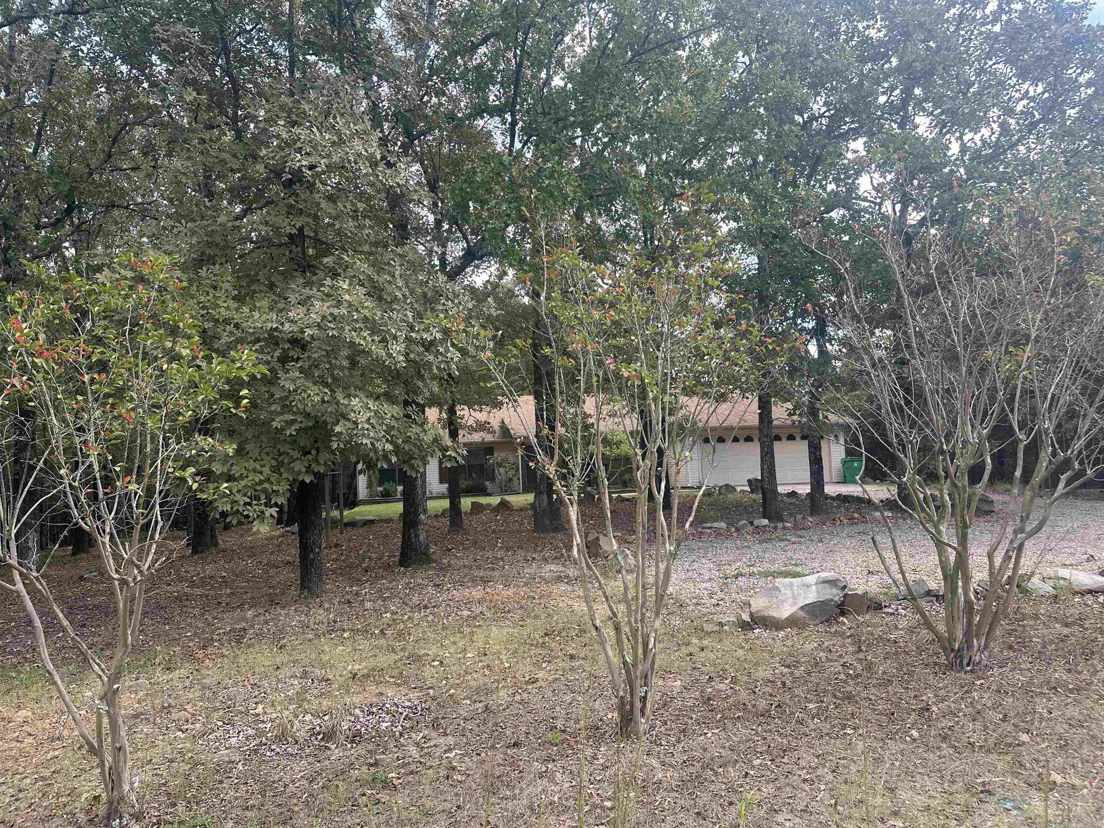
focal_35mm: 24
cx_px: 552
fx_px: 765
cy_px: 414
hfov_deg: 71.6
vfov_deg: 56.8
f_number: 1.78
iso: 80
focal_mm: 6.86
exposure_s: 1/594
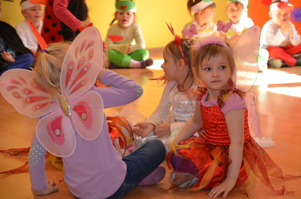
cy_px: 100
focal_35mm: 93
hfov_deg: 22.0
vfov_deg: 14.6
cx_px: 150
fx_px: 776
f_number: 4
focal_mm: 62
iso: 400
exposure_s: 1/100
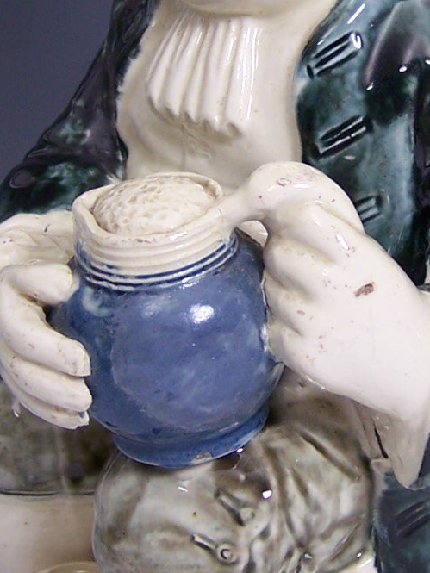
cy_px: 177
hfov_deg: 12.6
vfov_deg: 16.8
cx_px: 349
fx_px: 1937
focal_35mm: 117
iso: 80
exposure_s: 1/30
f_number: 2.8
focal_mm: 6.3
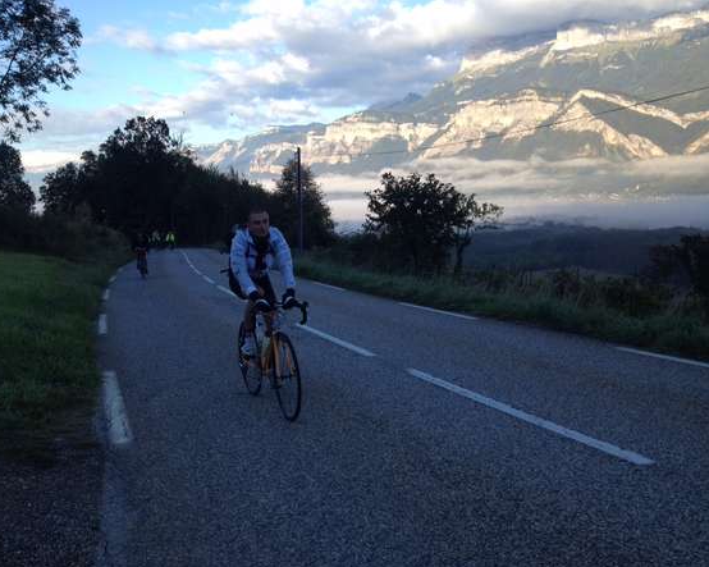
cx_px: 326
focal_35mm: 37
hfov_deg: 49.0
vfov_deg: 40.1
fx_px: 776
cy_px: 287
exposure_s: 1/541
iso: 50
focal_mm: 4.28
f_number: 2.4
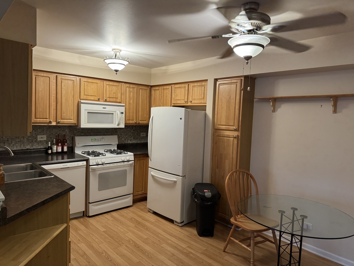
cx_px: 177
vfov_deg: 56.8
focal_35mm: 24
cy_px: 133
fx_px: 245
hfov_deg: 71.6
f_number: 1.78
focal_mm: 6.76
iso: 500
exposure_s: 1/60
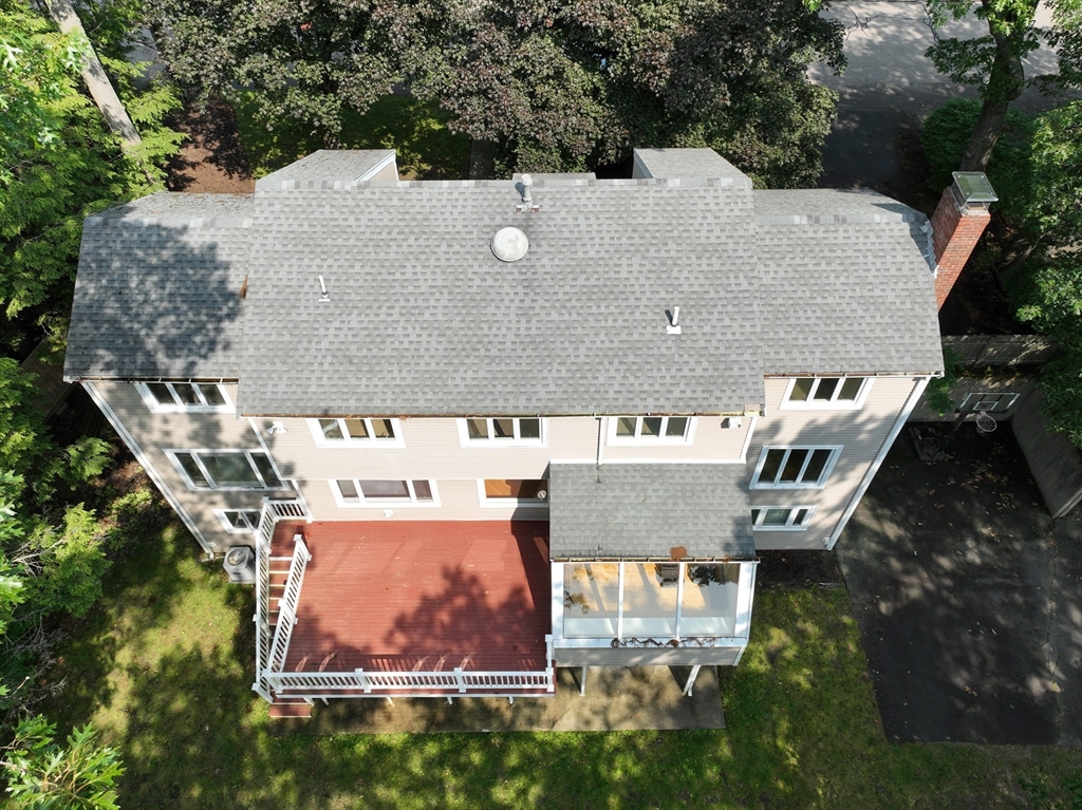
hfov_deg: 71.6
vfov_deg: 56.8
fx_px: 750
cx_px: 541
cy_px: 405
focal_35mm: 24
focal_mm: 12.29
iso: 150
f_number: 2.8
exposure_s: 1/1250
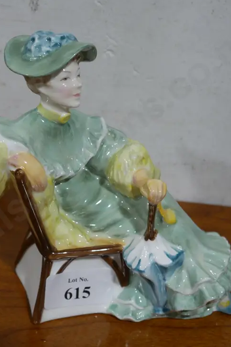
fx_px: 731
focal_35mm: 76
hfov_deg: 17.8
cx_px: 58
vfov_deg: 26.6
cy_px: 180
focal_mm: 26
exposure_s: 1/60
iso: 400
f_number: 5.3
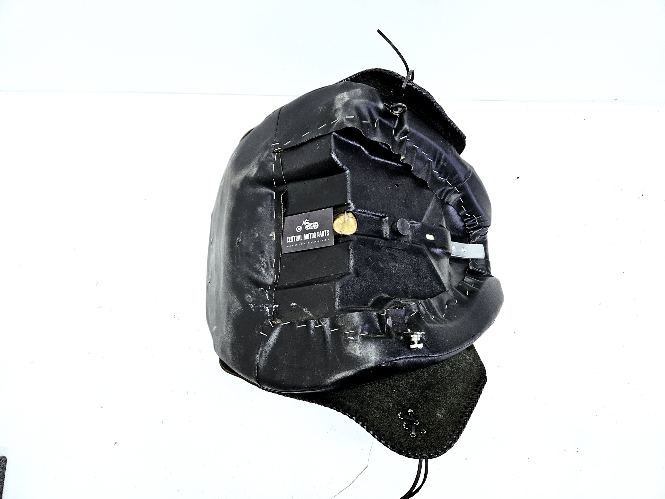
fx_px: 442
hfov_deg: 73.9
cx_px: 332
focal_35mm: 23
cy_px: 250
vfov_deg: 58.9
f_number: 1.8
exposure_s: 1/100
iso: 80
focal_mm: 5.4
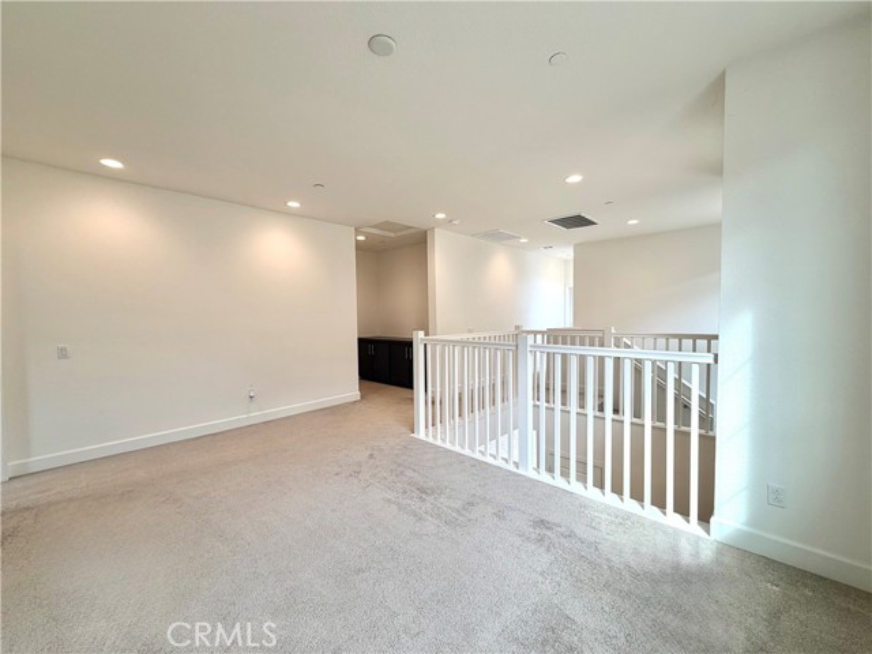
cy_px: 327
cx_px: 436
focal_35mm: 14
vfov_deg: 85.7
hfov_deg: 102.1
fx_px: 353
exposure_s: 1/120
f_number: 2.2
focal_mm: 2.22
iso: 64
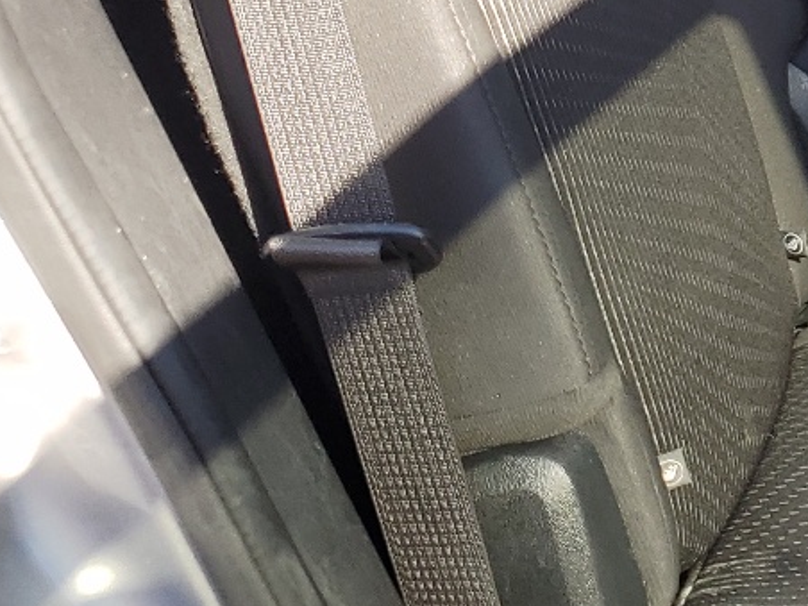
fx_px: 2147
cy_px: -16
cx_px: 1246
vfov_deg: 15.7
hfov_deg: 18.6
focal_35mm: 92
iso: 50
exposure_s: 1/303
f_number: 1.5
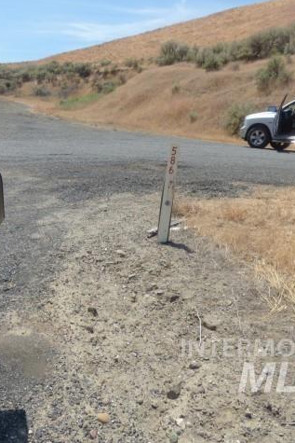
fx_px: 344
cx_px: 98
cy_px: 221
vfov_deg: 65.5
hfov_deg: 45.7
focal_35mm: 28
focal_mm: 3.58
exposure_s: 1/2000
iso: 100
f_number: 2.8
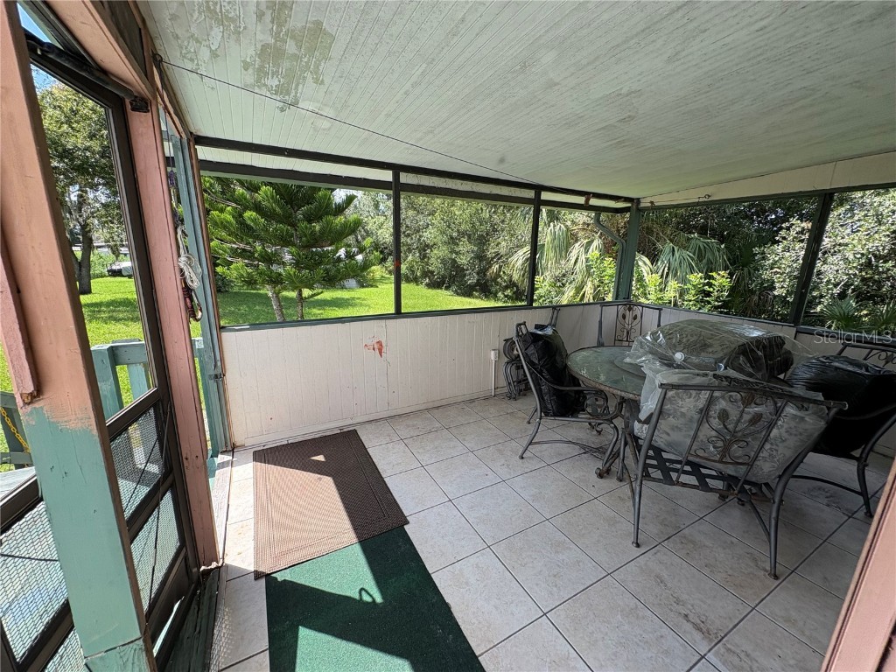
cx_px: 448
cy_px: 336
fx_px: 362
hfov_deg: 102.1
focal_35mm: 14
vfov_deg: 85.7
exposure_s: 1/366
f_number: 2.2
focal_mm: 2.22
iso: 40
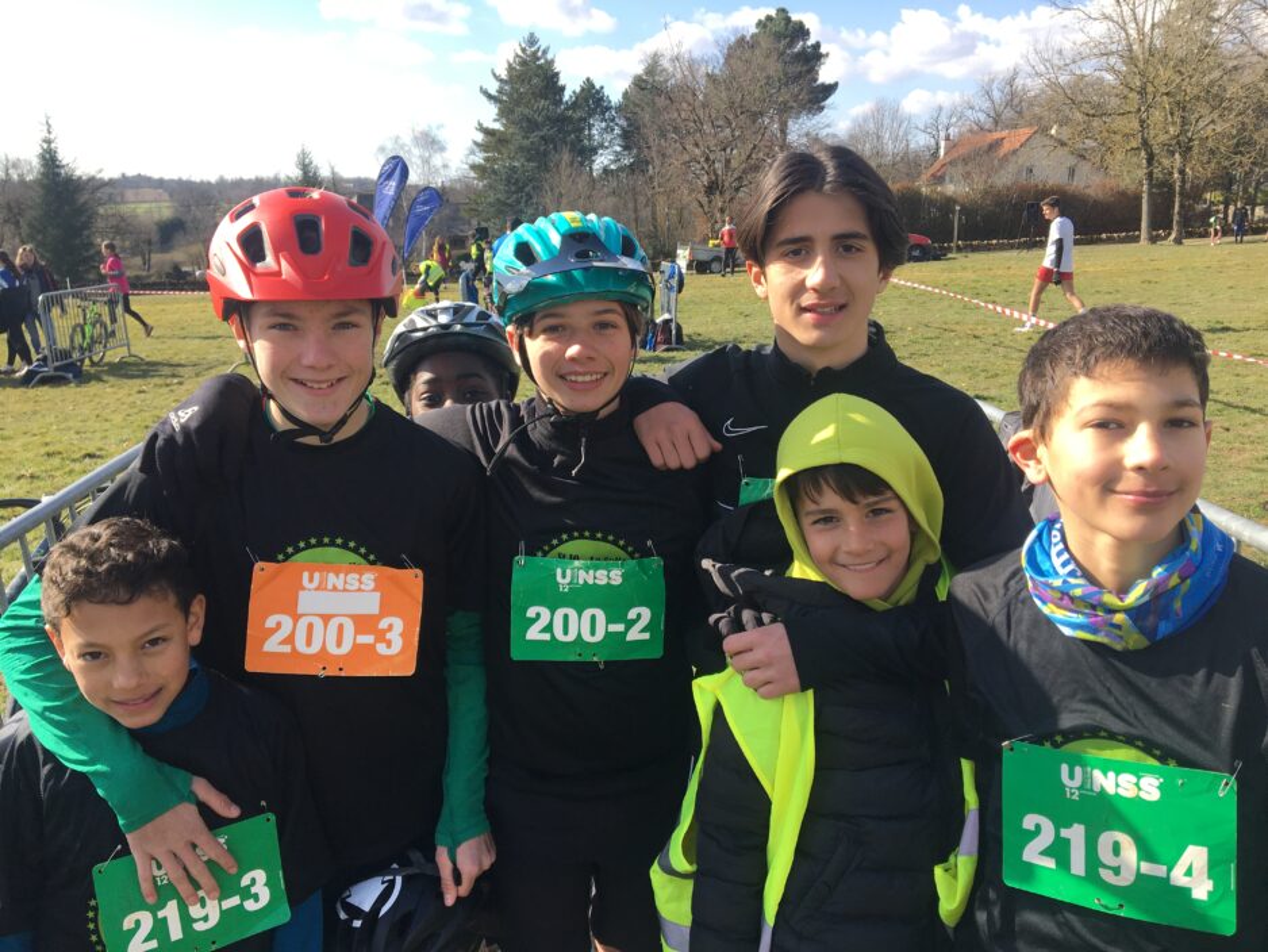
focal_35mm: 29
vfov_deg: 48.2
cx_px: 634
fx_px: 1063
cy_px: 476
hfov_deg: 61.6
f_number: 2.2
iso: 25
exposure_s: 1/663
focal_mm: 4.15
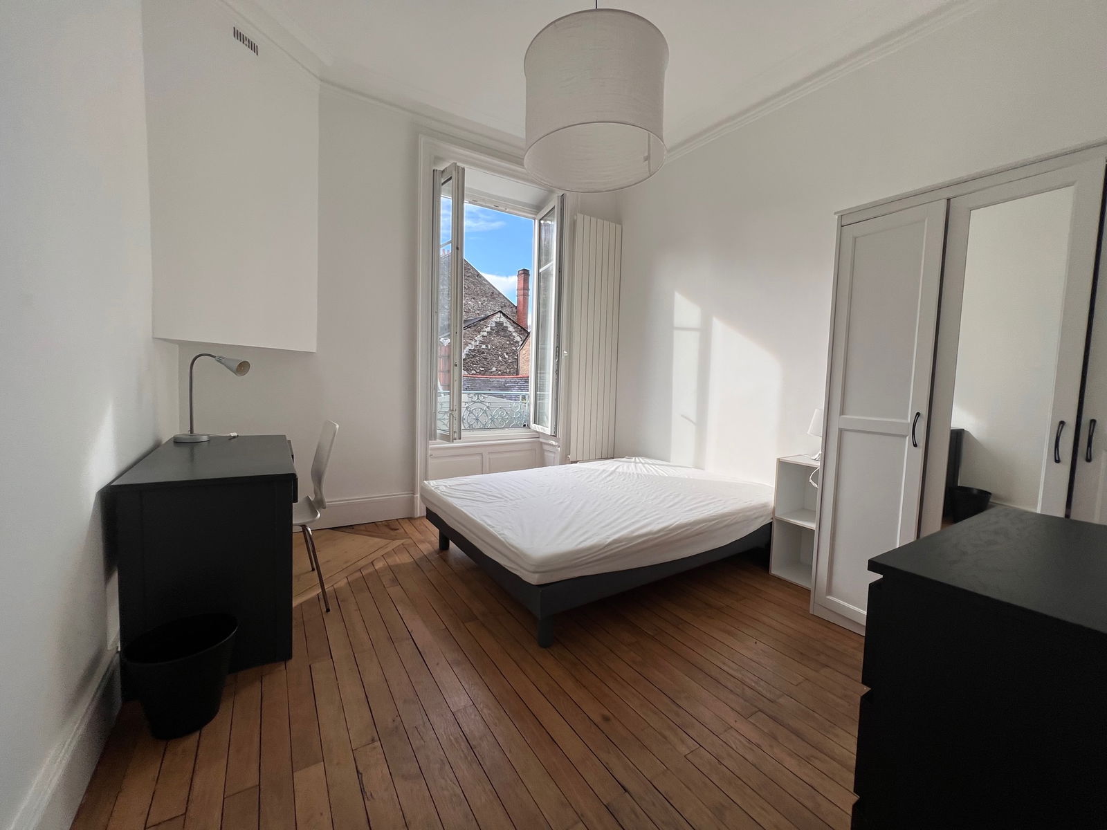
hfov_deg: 106.2
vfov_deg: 89.9
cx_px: 554
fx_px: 416
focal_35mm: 13
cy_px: 415
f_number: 1.8
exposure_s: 1/428
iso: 32
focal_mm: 1.57
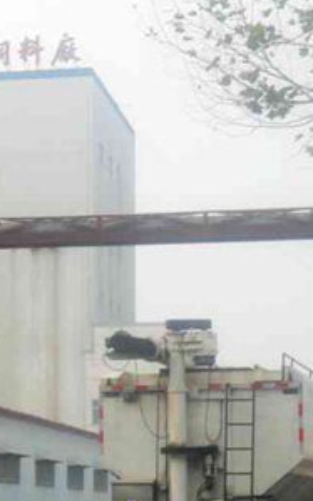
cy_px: 312
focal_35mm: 134
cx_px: -2
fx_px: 1828
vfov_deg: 15.6
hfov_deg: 9.7
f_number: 5.6
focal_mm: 11.2
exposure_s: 1/250
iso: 100
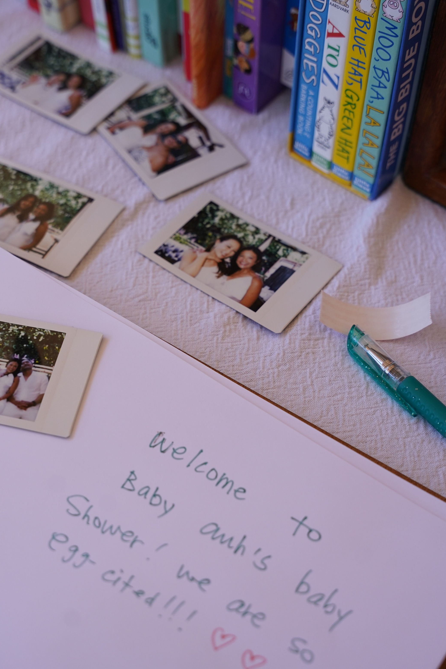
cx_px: 174
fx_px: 1083
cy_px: 333
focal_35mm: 58
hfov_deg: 23.2
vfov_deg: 34.4
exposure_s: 1/400
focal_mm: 47.2
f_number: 4
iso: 500
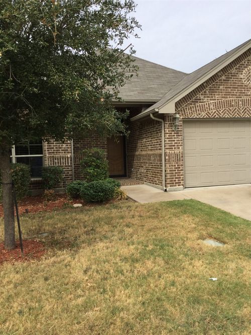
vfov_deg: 58.4
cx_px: 126
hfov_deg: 45.4
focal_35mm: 31
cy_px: 168
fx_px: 300
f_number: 2.4
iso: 25
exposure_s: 1/1116
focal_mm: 3.3
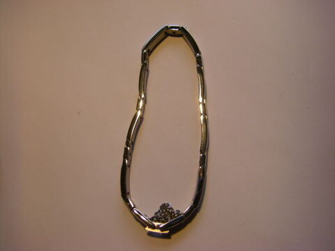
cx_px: 168
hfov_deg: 49.0
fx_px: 368
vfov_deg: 37.7
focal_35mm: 38
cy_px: 126
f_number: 3.5
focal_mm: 6.3
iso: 80
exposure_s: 1/50
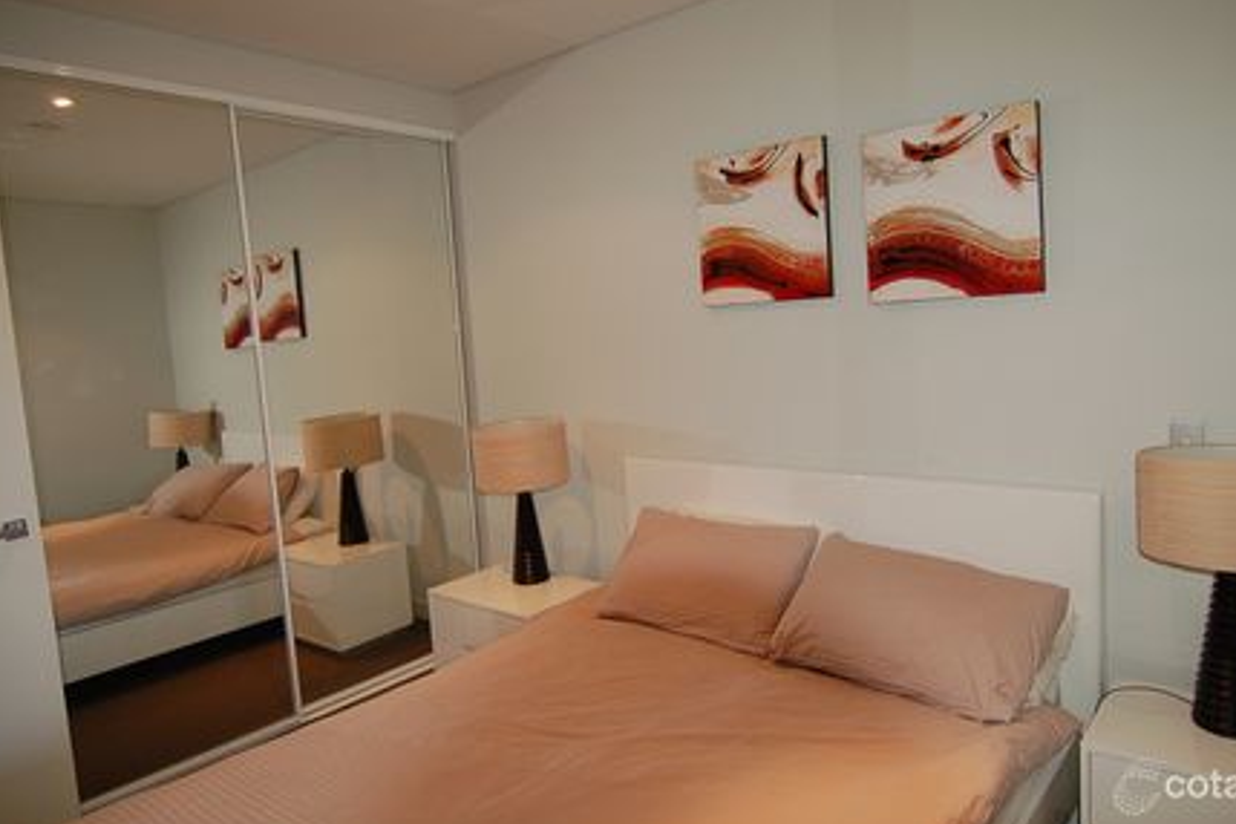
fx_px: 790
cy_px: 393
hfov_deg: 76.0
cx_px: 668
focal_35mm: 23
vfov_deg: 55.1
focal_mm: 14
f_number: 4
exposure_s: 1/60
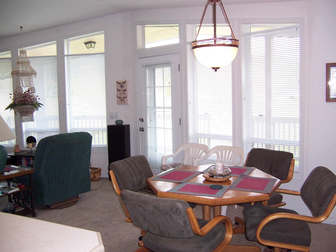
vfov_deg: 42.9
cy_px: 126
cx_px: 168
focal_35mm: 33
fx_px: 320
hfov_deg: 55.4
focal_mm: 5.5
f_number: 2.8
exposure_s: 1/60
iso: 140
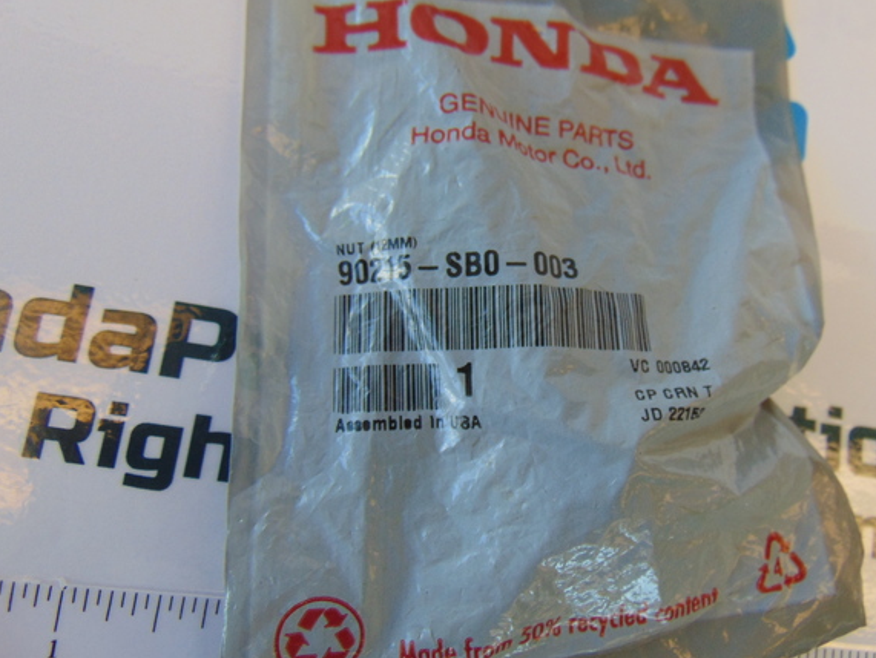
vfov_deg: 49.7
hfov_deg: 63.3
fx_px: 709
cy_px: 291
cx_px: 482
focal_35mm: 28
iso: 80
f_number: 3
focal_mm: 4.5
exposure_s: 1/80
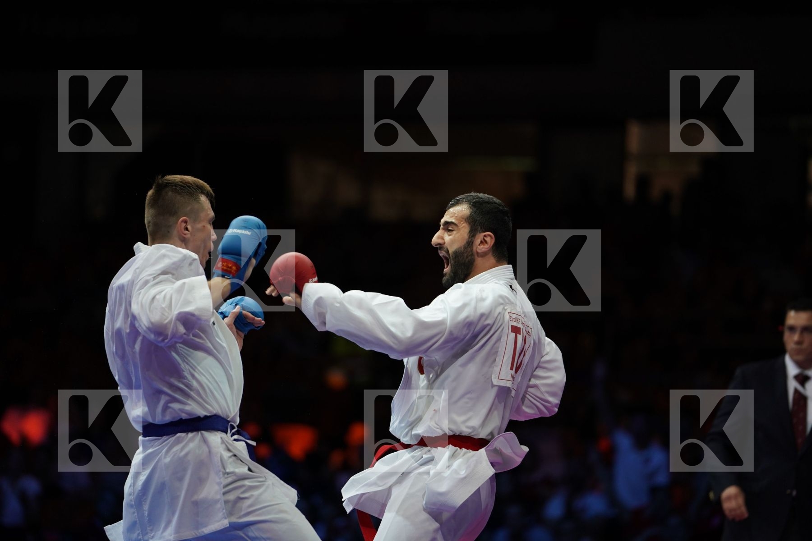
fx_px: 4308
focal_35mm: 191
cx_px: 406
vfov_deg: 7.2
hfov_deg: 10.8
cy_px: 270
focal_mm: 191
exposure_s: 1/1000
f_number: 2.8
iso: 800
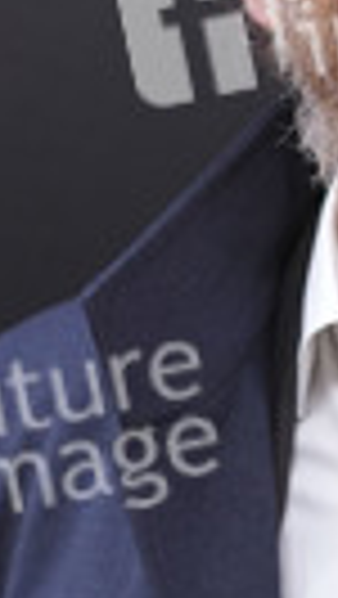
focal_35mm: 314
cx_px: 480
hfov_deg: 3.9
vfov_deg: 6.9
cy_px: 225
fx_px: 4994
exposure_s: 1/400
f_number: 5.6
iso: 2500
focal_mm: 100
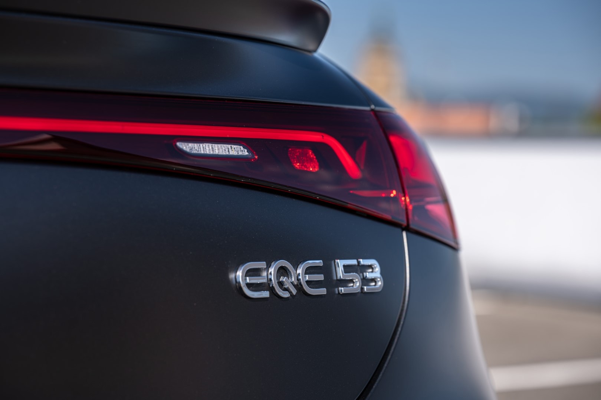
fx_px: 1736
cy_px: 200
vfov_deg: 13.2
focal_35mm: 104
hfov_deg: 19.6
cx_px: 300
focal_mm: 104
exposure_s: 1/125
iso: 64
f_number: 4.5
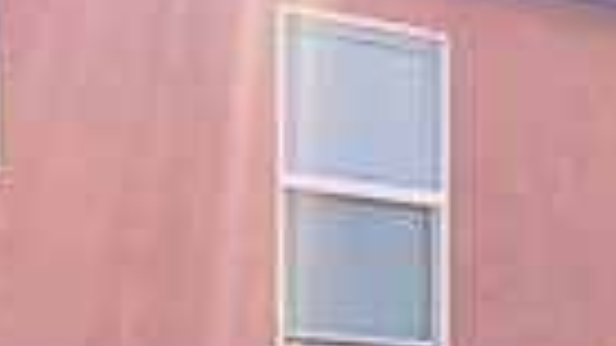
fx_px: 2156
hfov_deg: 16.2
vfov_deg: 8.7
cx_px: 373
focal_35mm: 132
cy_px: 696
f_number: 1.5
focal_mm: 5.7
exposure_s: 1/1972
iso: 50
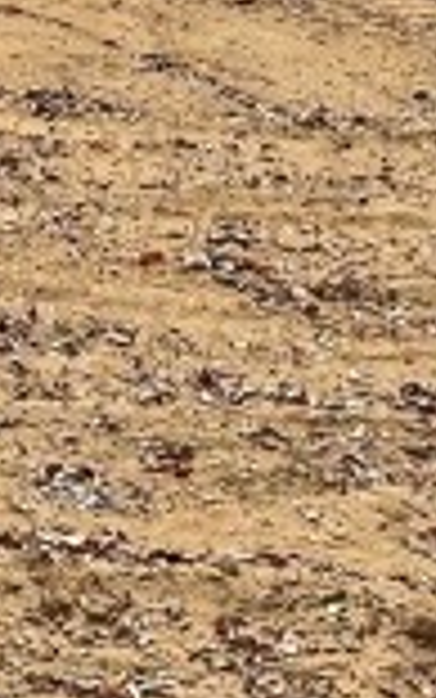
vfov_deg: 20.6
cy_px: 18
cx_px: -279
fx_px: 1861
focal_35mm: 98
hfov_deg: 12.5
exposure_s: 1/250
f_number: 2.2
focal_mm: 2.22
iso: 40
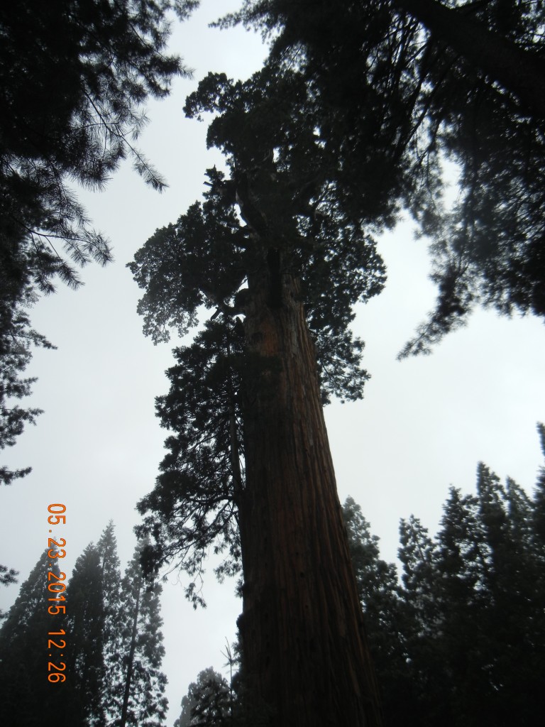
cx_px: 272
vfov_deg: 60.0
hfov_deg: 46.8
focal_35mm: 30
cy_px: 364
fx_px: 630
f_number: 7
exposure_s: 1/446
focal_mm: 5.4
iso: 160
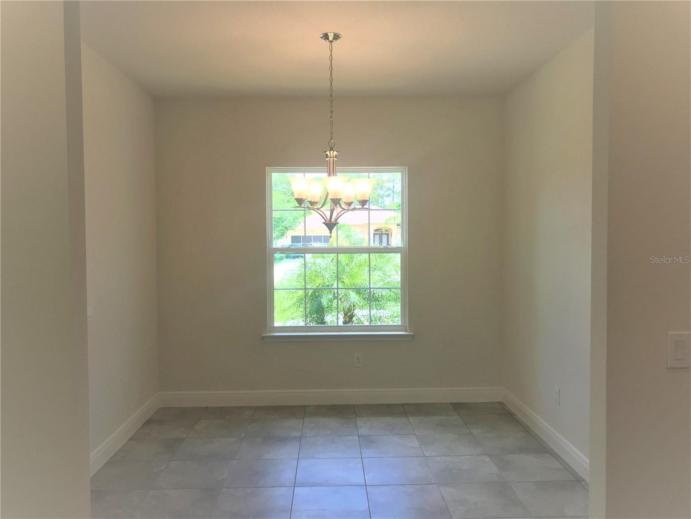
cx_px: 346
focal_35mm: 28
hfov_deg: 63.4
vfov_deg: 49.7
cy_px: 260
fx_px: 559
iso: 25
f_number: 1.8
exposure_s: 1/120
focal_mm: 3.99
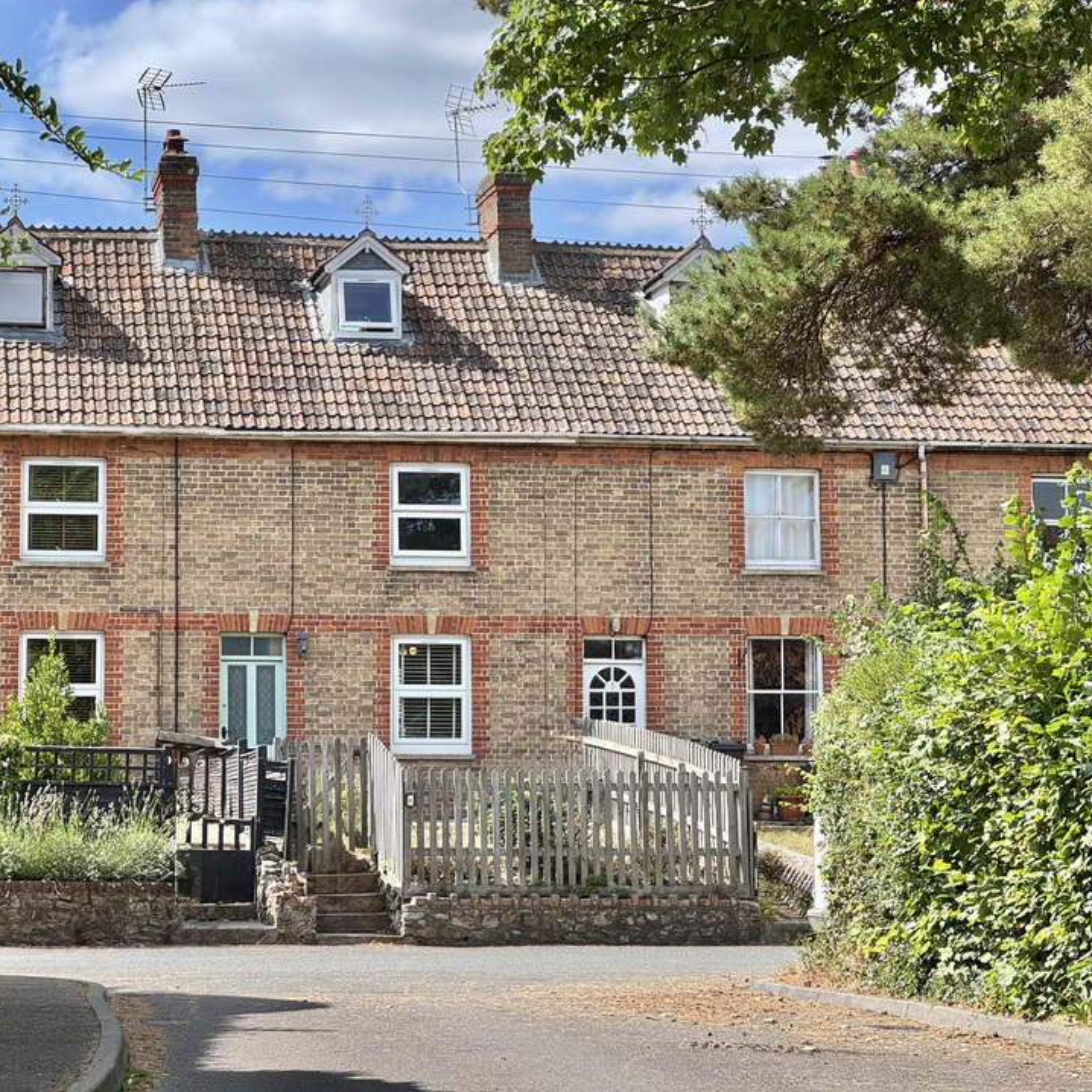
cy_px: 546
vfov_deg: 19.1
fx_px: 3248
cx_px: 482
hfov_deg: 19.1
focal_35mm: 91
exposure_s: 1/394
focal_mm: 9
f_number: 2.8
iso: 25
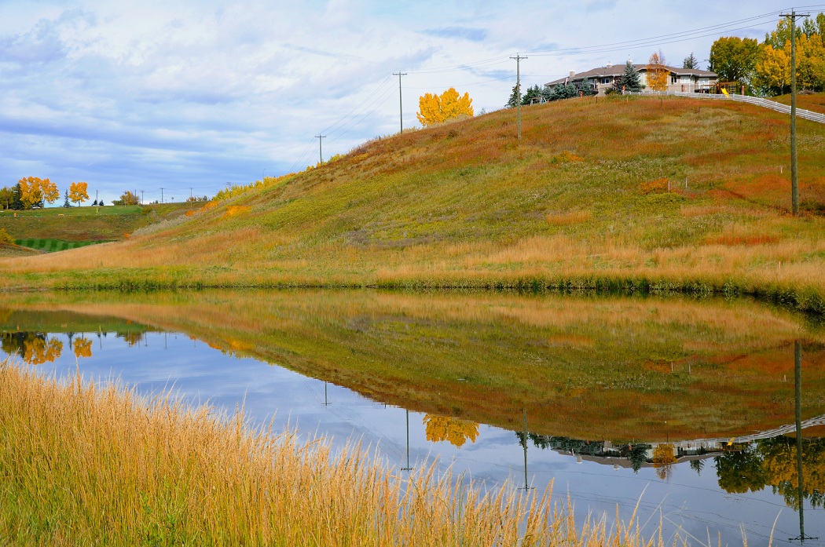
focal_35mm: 52
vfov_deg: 25.7
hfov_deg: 37.9
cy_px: 274
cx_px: 412
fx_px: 1201
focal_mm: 35
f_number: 7.1
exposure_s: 1/200
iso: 200
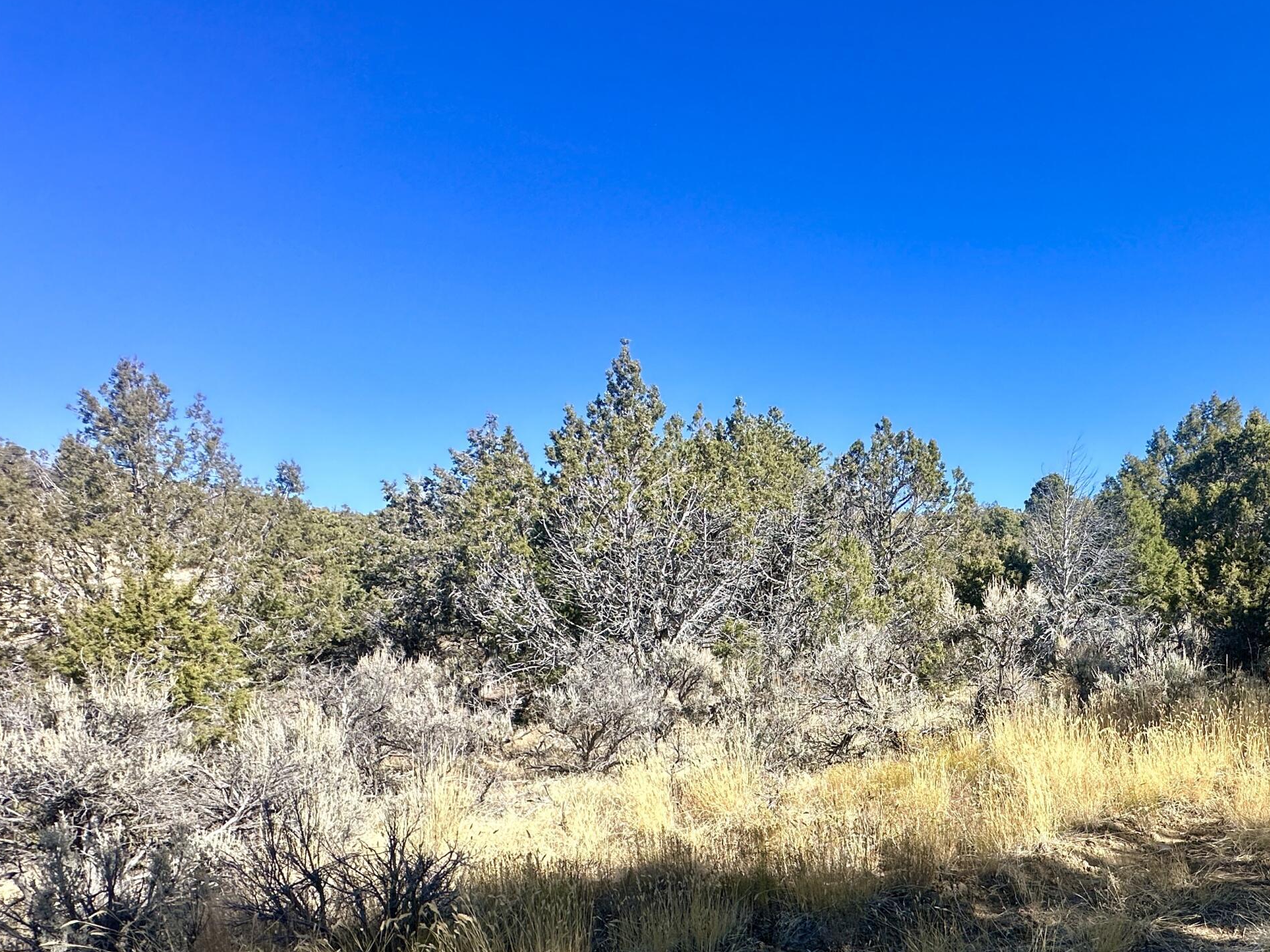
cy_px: 648
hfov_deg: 72.3
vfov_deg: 59.4
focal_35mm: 22
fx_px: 807
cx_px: 915
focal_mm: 2.22
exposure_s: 1/1233
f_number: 2.2
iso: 40
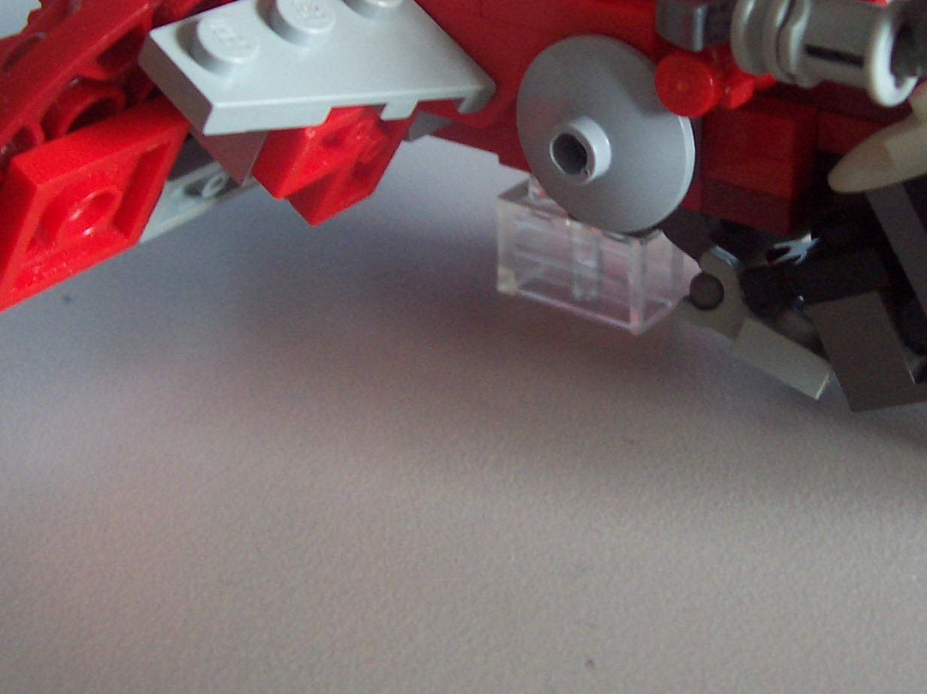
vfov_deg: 23.8
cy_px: 174
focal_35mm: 61
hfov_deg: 31.5
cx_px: 583
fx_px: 1633
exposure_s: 1/20
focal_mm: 5.6
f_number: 2.8
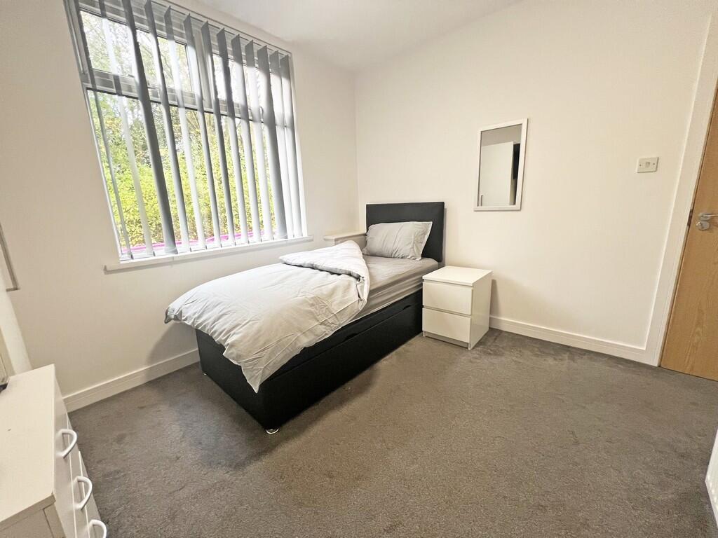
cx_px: 359
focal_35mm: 13
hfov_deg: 106.2
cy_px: 269
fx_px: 270
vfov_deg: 89.9
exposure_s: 1/100
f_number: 1.8
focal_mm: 1.57
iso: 160
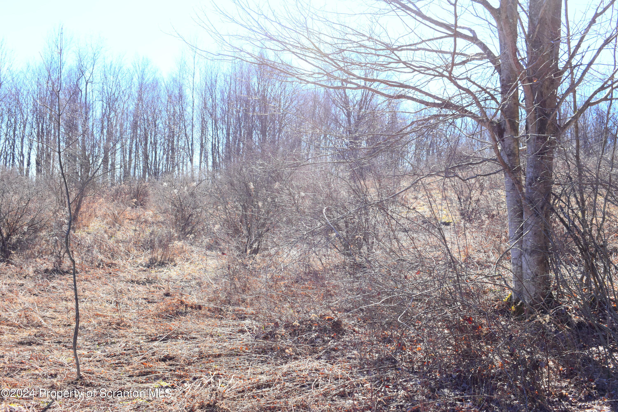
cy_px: 206
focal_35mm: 42
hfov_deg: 46.4
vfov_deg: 31.9
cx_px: 309
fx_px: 721
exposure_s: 1/250
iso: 200
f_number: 8
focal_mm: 28
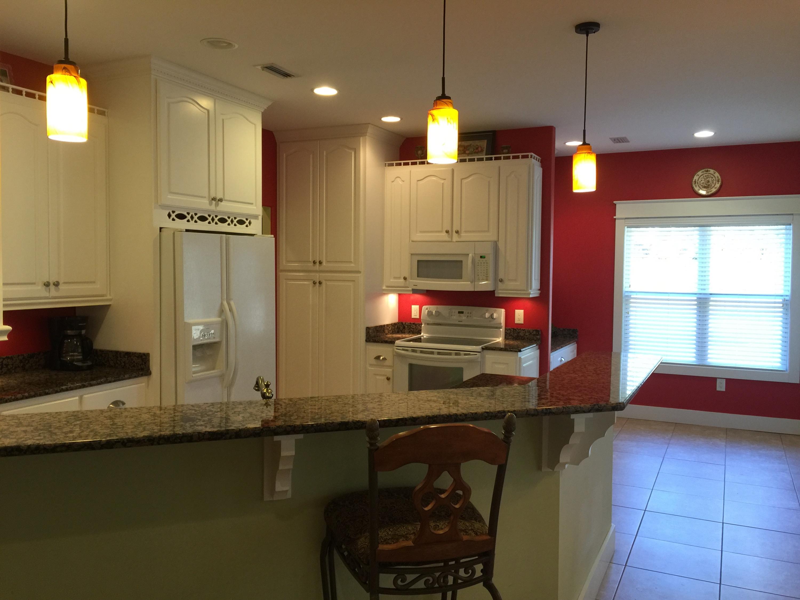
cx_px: 400
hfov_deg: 61.7
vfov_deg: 48.2
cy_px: 300
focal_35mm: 29
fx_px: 670
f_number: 2.2
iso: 64
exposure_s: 1/33
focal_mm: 4.15
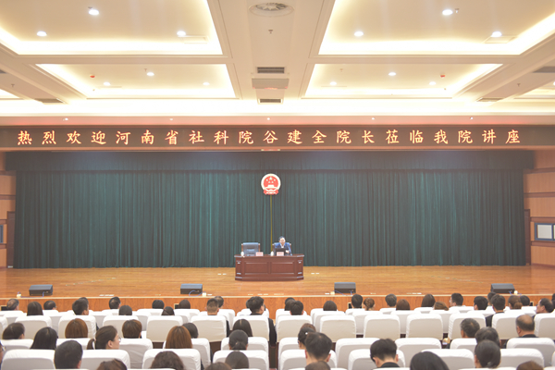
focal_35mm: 38
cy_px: 185
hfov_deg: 50.7
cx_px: 278
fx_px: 586
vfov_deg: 35.1
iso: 1000
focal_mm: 38
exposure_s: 1/40
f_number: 2.8
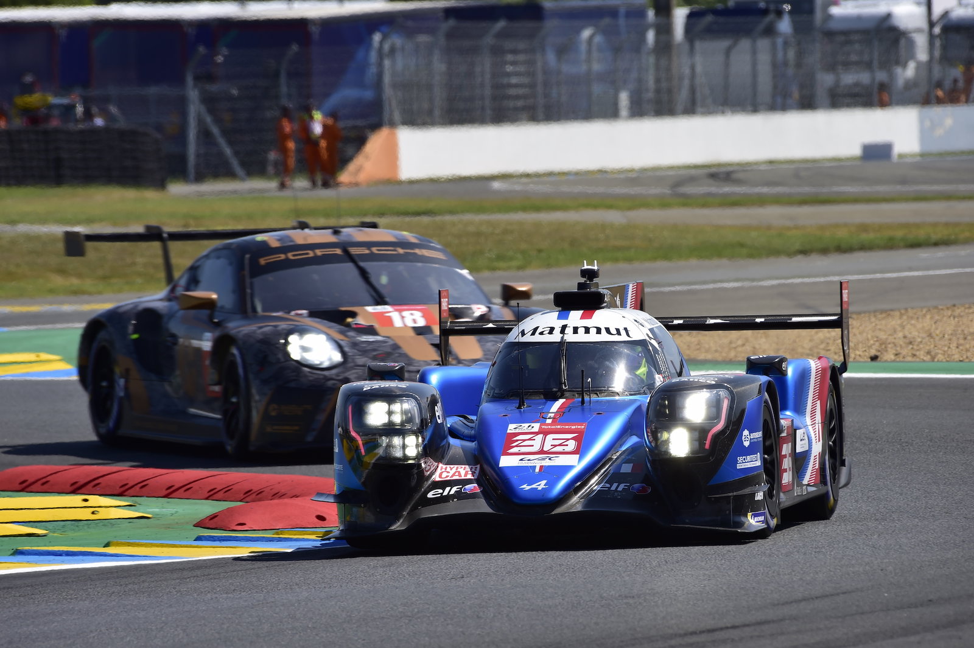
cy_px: 324
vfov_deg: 2.7
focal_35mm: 500
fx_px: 13520
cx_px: 487
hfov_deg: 4.1
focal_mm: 500
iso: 250
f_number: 11
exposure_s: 1/400
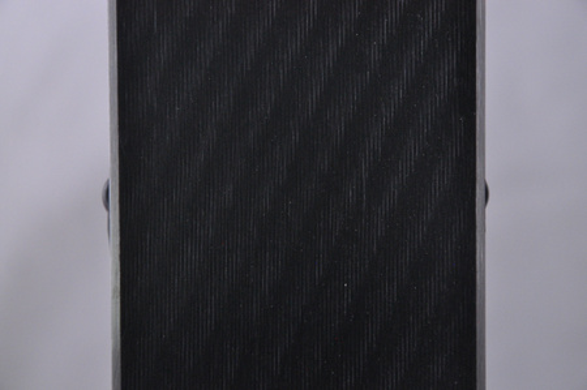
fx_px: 2565
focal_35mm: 158
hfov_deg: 13.1
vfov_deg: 8.7
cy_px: 195
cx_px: 294
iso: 3200
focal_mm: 105
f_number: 9.5
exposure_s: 1/125
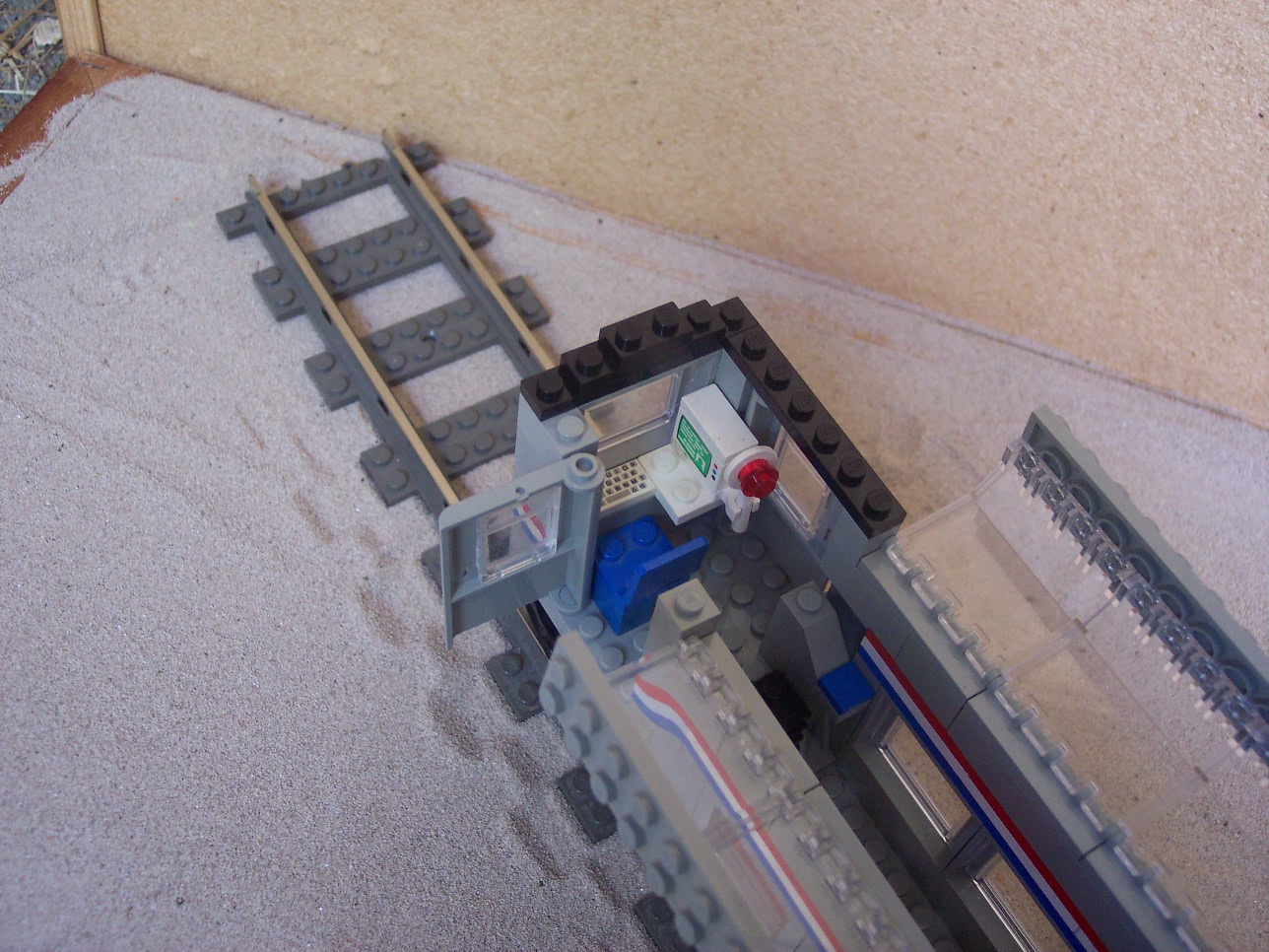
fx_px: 1393
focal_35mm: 38
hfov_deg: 49.0
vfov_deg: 37.7
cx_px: 634
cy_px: 476
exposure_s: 1/30
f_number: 2.8
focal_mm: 8
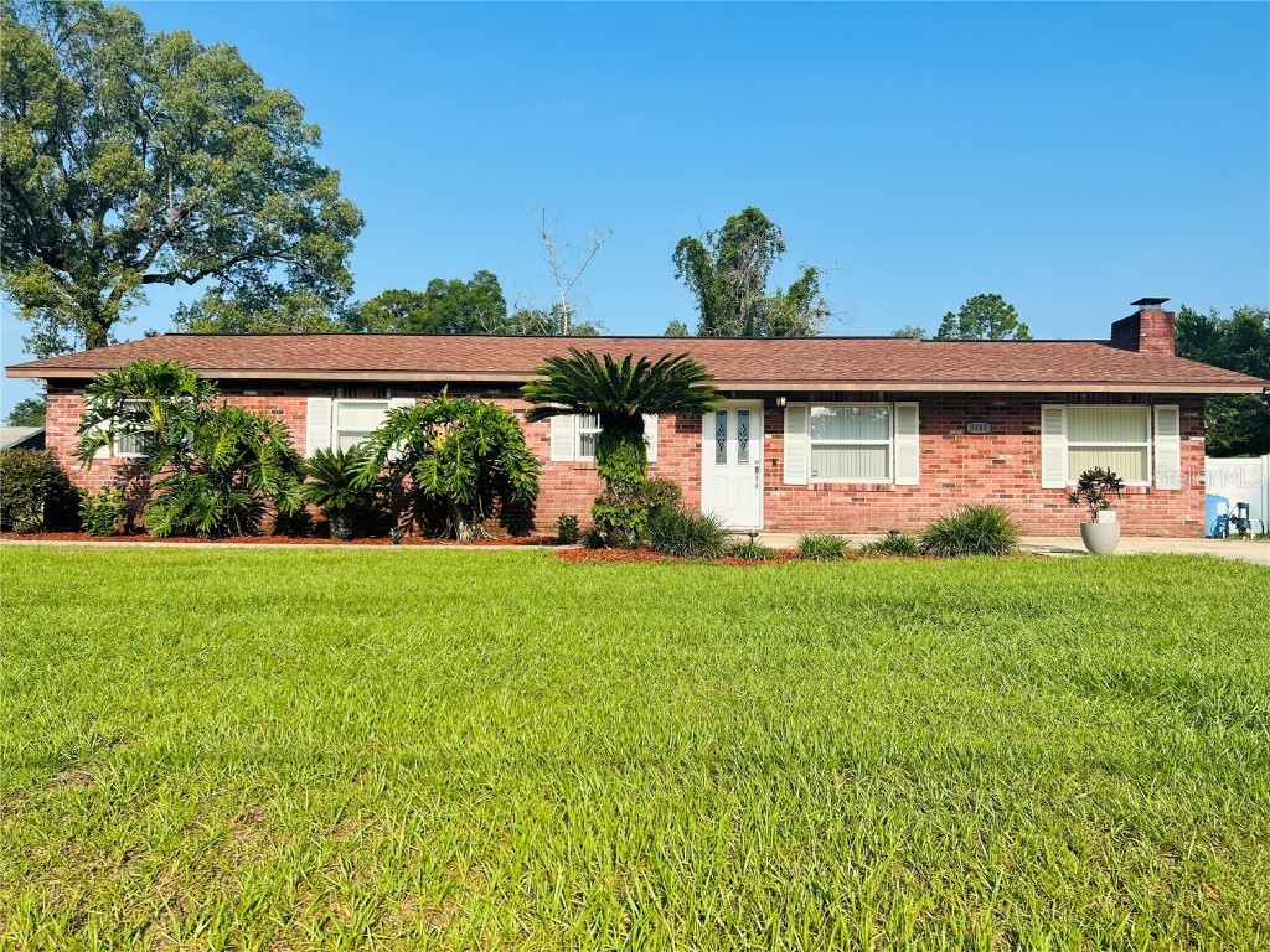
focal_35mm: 26
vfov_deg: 53.1
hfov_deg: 67.3
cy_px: 476
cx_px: 635
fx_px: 954
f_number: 1.5
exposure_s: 1/3571
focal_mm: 5.7
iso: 50
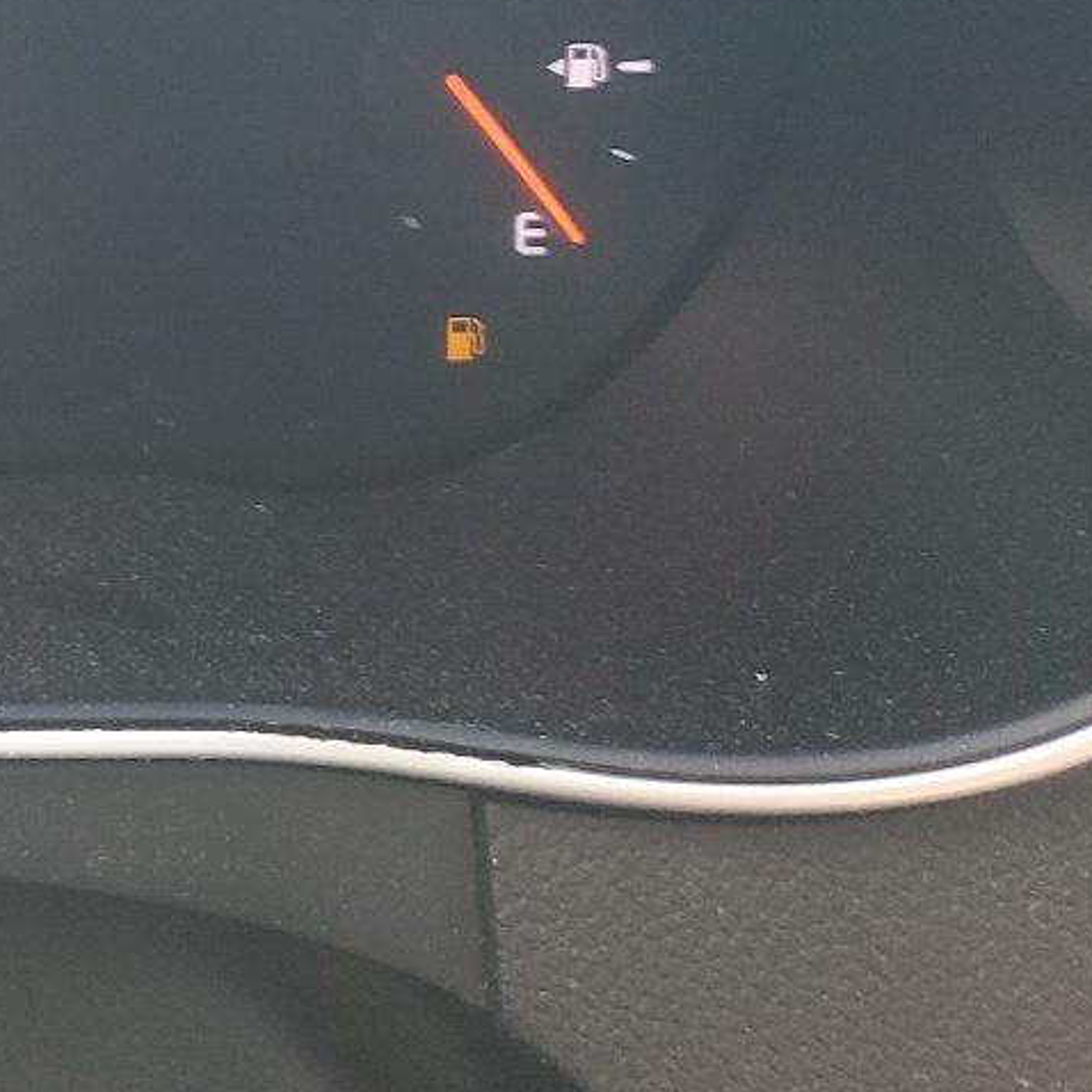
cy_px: 94
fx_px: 2748
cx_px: -706
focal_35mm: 77
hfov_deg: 18.8
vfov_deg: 21.9
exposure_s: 1/60.2
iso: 63
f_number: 1.5
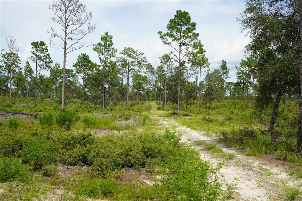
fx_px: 335
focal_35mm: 40
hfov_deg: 48.5
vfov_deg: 33.4
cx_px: 151
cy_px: 100
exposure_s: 1/160
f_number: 10
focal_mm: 40
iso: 100
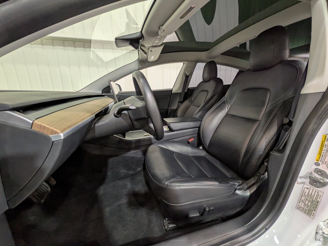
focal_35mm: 14
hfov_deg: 102.1
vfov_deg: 85.7
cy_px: 123
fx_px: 133
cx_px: 164
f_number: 2.2
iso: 119
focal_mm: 1.83
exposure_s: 1/30
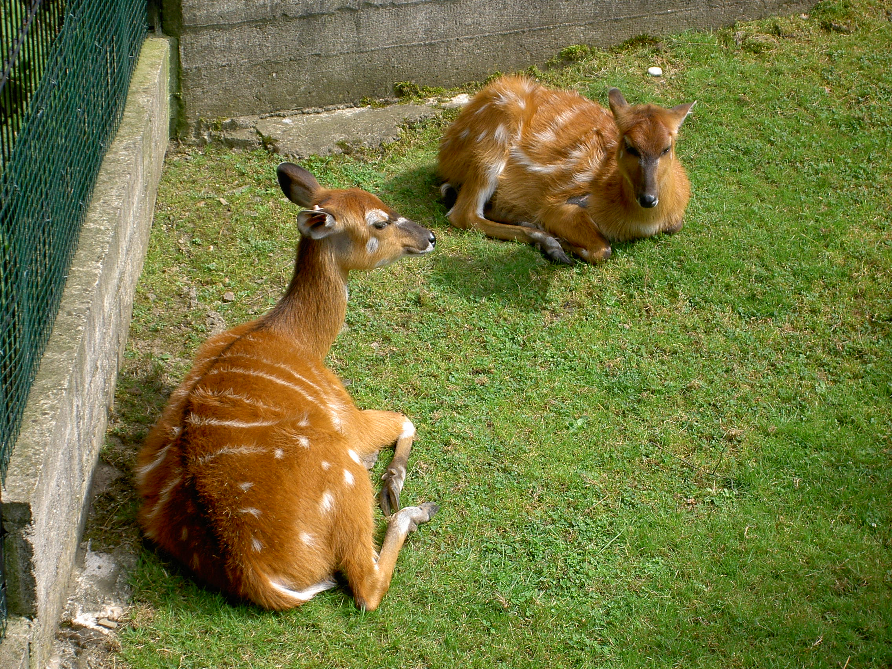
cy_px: 334
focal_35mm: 102
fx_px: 2628
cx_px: 446
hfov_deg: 19.3
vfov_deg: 14.5
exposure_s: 1/100
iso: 50
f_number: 4.9
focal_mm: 16.8
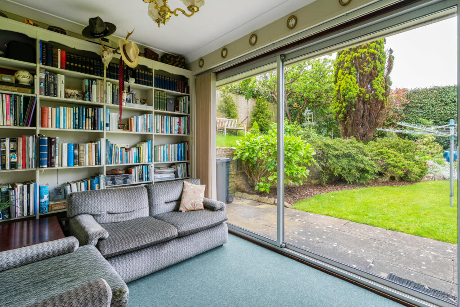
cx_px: 230
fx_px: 204
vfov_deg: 73.8
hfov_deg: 96.7
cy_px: 154
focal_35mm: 16
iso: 400
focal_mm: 16
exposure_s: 1/40
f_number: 11
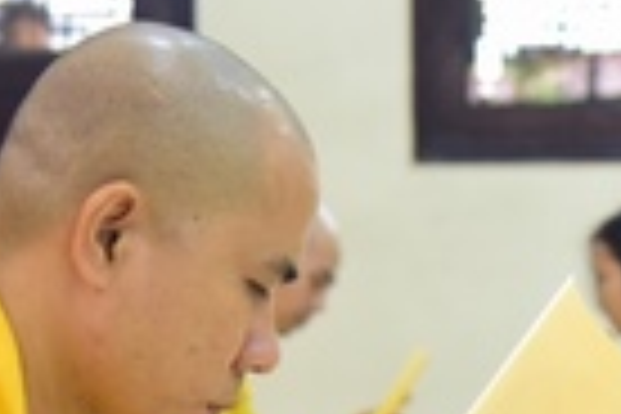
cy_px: 364
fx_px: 3743
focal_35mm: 217
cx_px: 464
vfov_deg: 6.3
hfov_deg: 9.5
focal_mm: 46
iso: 1250
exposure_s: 1/30
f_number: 4
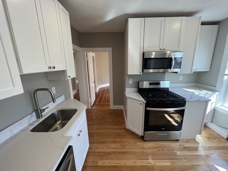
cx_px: 114
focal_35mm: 13
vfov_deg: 89.9
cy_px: 86
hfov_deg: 106.2
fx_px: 86
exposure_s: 1/120
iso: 125
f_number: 1.8
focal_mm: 1.57
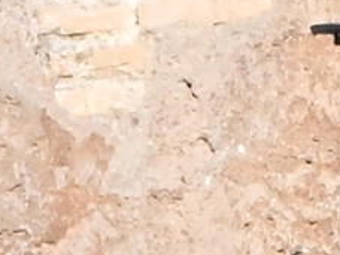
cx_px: 813
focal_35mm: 1520
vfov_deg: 1.0
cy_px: 100
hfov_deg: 1.3
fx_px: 14930
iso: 1000
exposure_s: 1/400
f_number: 18
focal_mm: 200
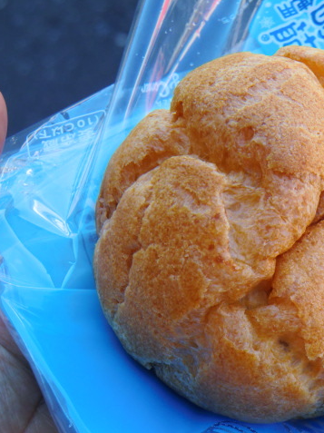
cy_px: 216
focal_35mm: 141
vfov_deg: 14.0
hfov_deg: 10.5
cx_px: 250
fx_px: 1762
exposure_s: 1/100
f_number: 5
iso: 100
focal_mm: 18.8
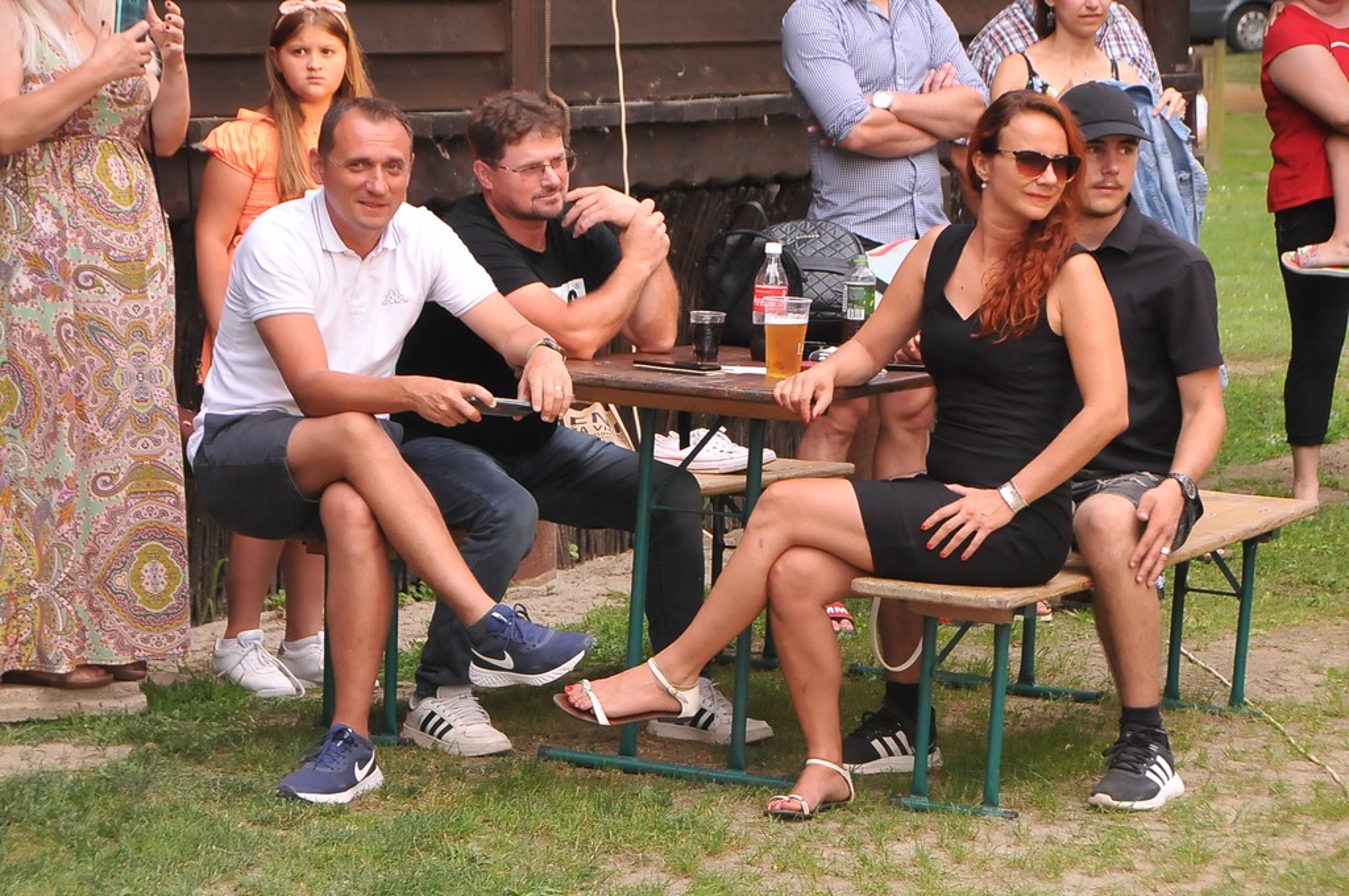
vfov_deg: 10.1
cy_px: 448
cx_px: 674
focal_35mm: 135
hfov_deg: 15.2
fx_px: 5052
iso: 1000
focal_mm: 90
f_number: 7.1
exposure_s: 1/200
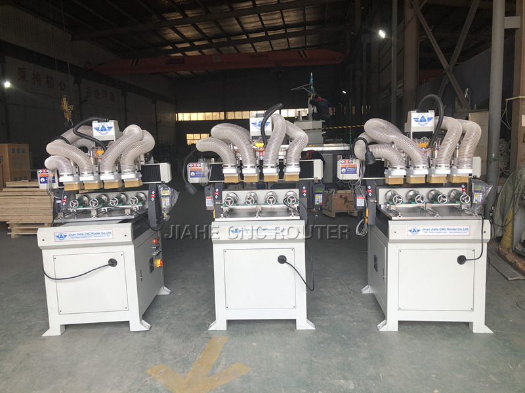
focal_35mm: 28
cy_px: 196
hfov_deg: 63.4
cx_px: 262
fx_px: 425
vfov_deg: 49.7
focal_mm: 3.99
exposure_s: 1/122
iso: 20
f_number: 1.8
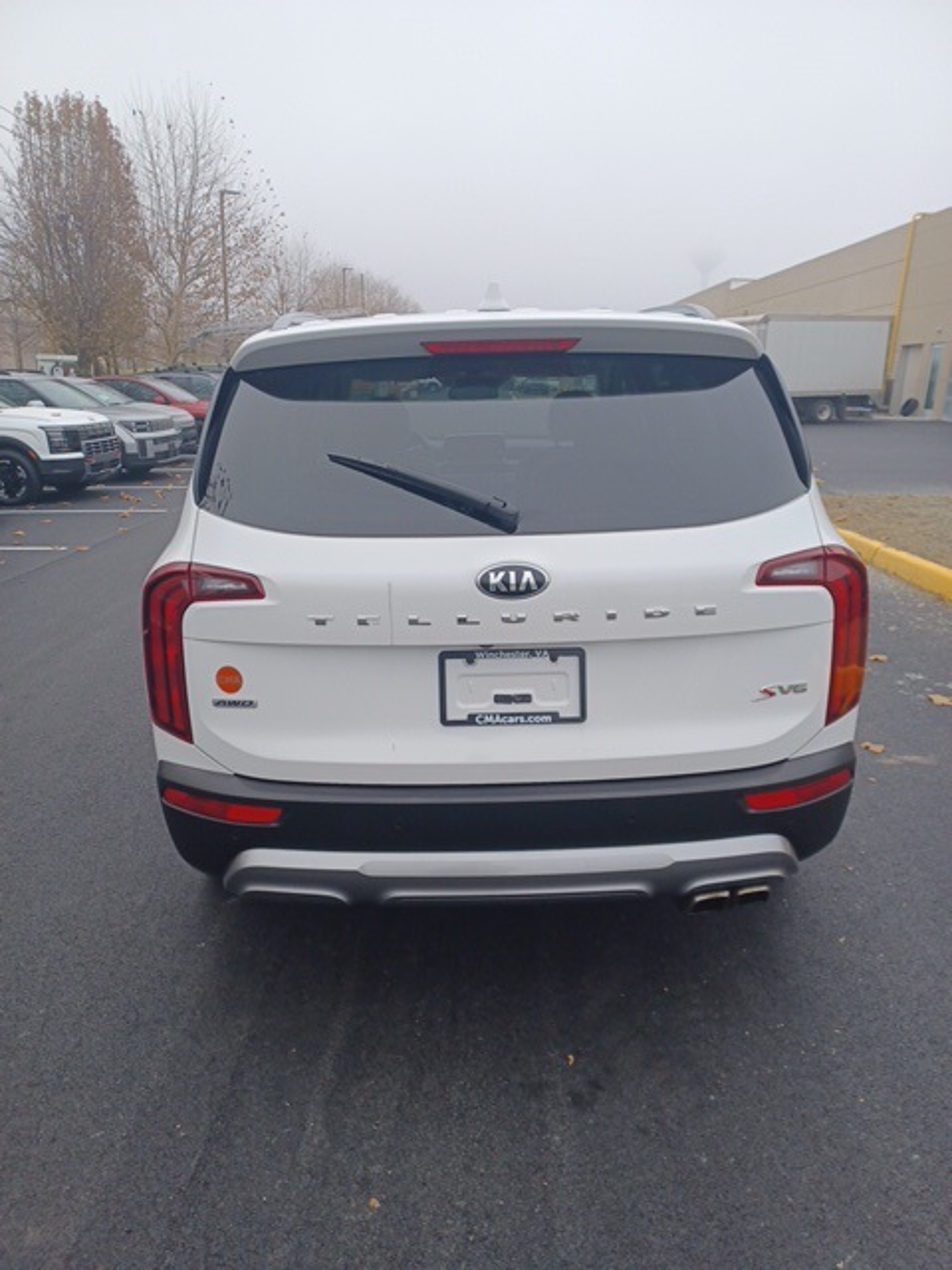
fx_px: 917
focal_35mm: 25
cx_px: 476
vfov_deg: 69.4
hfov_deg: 54.9
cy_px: 635
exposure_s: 1/100
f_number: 1.8
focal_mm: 4.6
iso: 34
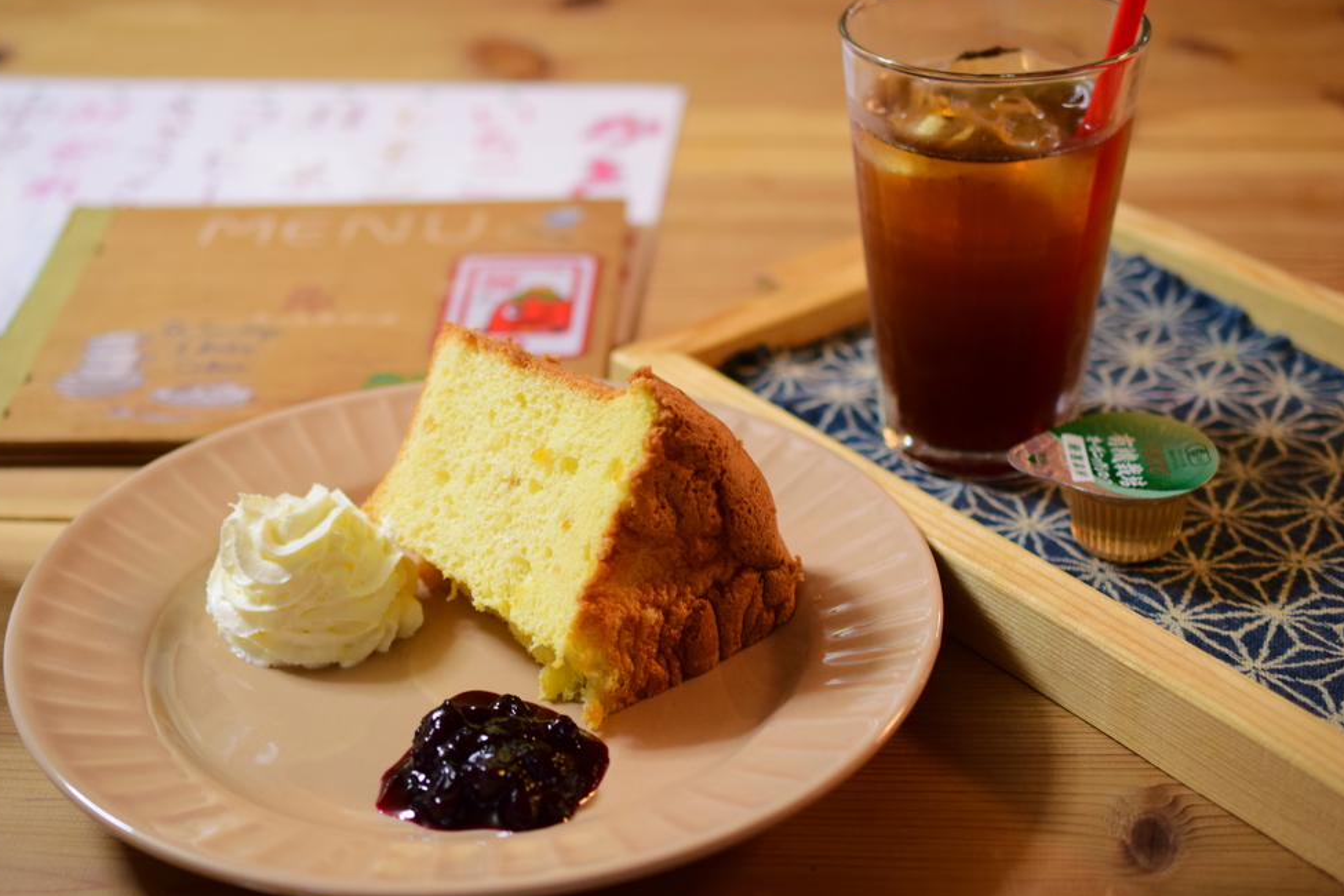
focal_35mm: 63
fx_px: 2352
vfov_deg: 21.6
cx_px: 642
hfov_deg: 31.9
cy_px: 434
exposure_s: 1/50
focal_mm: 40
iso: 400
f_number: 2.8
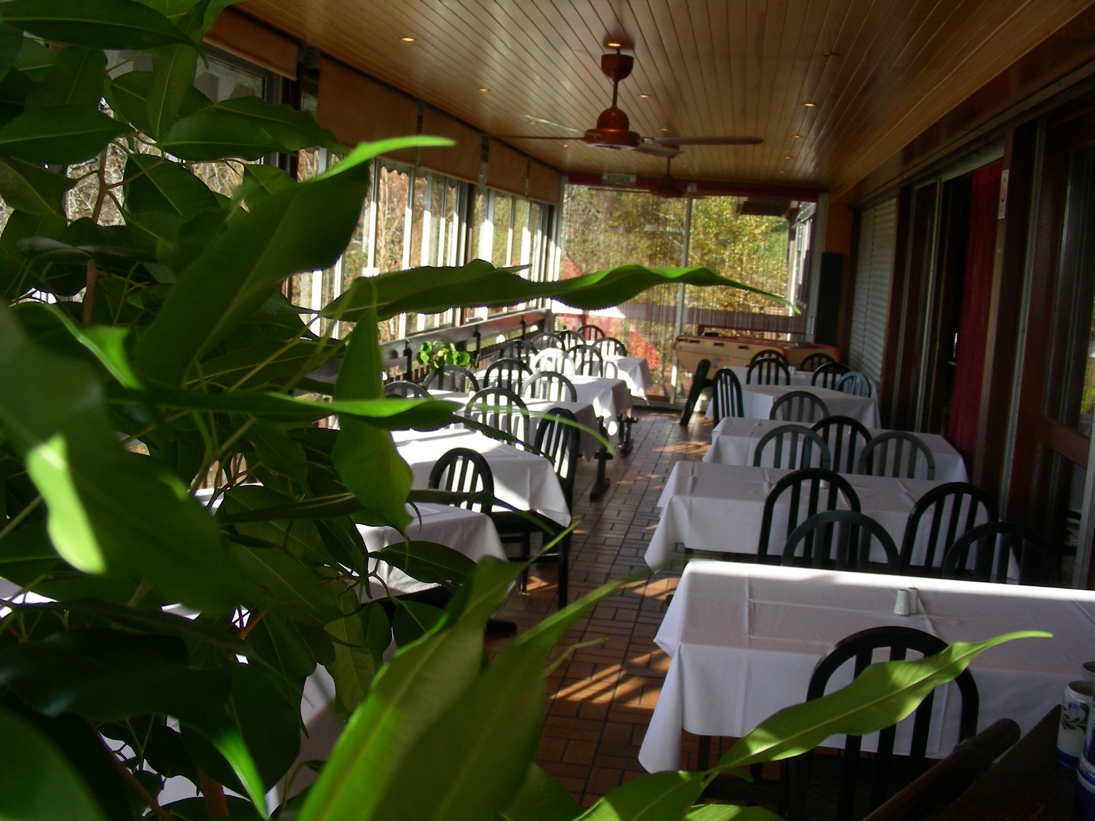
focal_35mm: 38
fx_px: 1202
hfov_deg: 49.0
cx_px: 548
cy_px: 410
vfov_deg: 37.7
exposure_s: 1/184
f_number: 4
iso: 50
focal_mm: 6.3
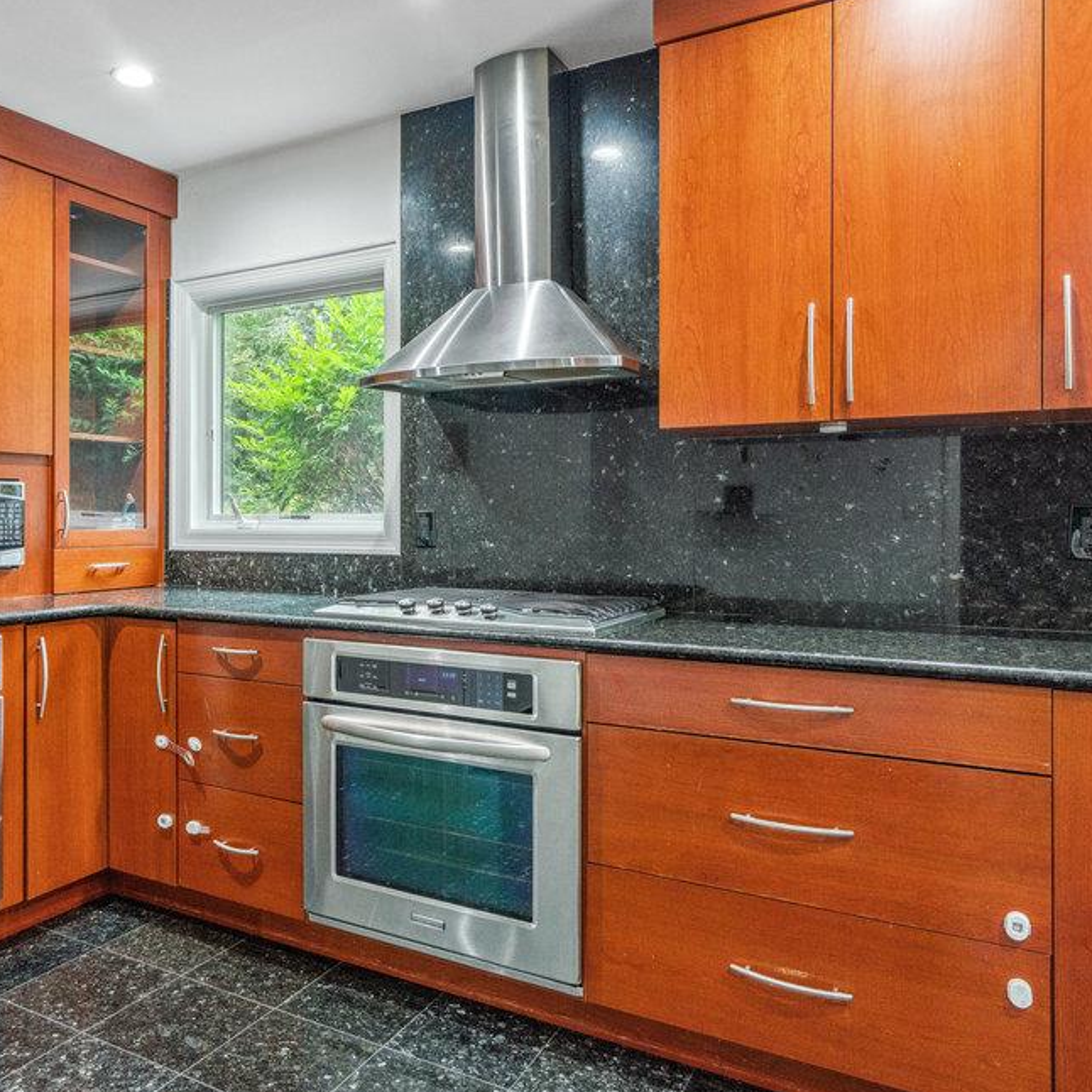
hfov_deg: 62.3
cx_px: 428
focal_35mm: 25
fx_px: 892
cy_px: 545
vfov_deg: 62.9
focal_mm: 19
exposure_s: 1/80
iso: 1000
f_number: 5.6
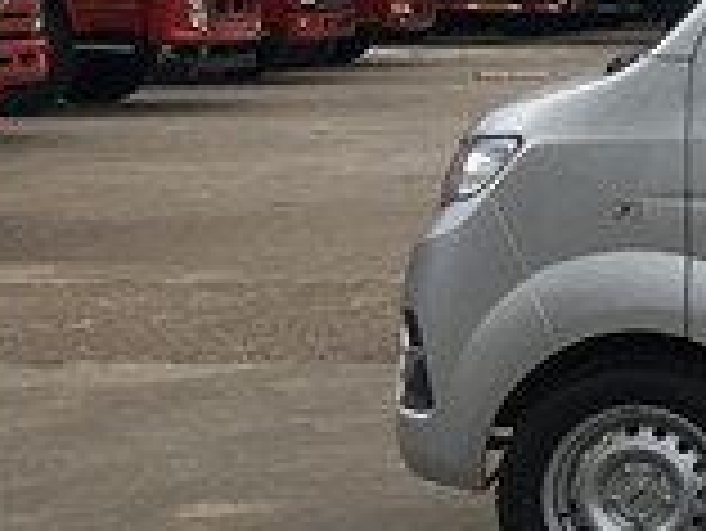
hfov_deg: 12.6
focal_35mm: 131
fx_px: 2674
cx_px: 1547
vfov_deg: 11.3
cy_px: 117
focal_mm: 4.15
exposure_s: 1/1479
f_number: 2.2
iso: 25
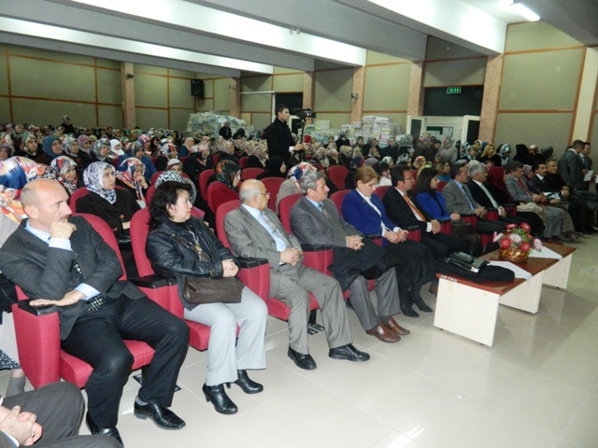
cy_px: 224
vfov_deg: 54.9
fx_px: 432
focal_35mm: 25
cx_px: 299
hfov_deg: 69.4
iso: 450
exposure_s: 1/30
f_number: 3.1
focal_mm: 4.5
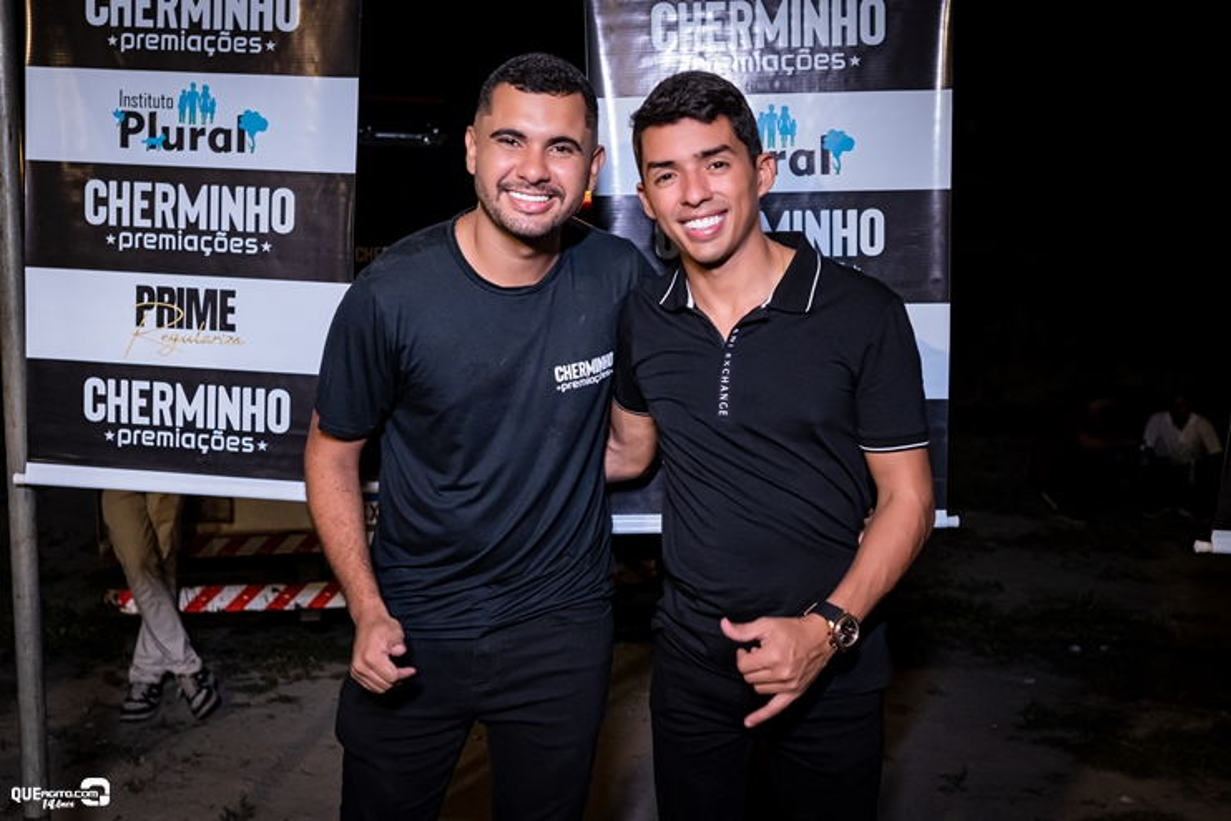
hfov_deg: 53.1
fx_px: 1231
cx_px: 616
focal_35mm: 36
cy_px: 410
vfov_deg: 36.9
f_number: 2.8
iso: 2000
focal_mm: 24
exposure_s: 1/200
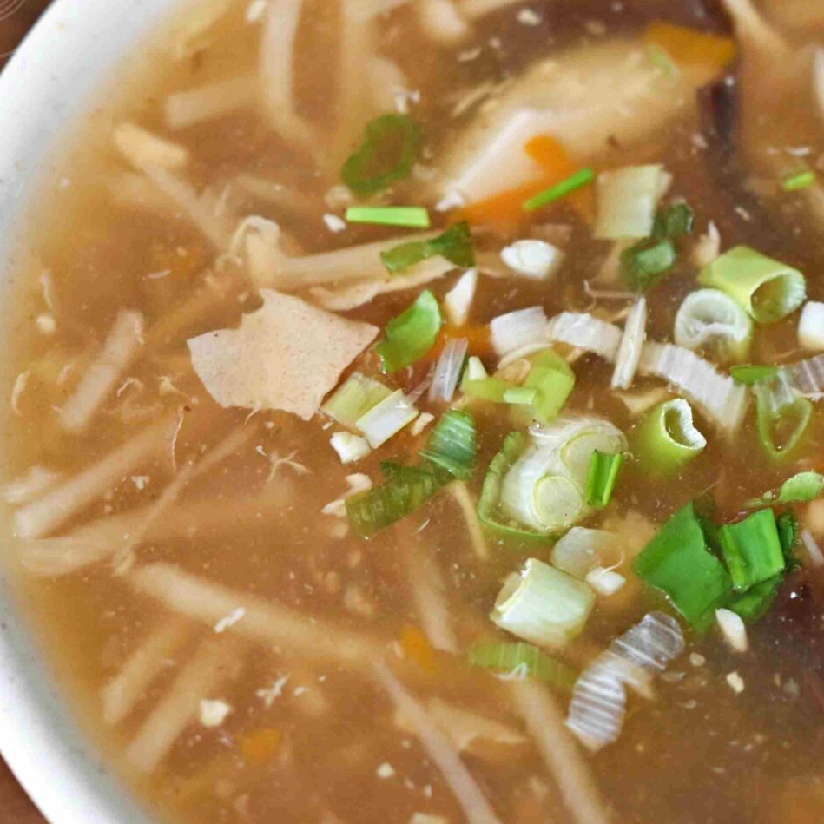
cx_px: 781
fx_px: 4632
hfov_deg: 10.1
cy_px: 465
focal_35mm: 172
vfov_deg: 10.2
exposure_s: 1/200
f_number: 3.2
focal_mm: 50
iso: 250
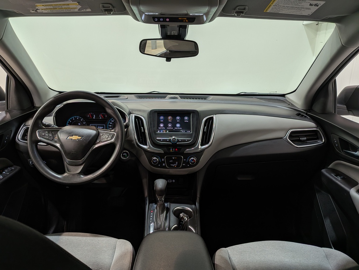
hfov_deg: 71.6
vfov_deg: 56.8
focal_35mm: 24
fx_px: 249
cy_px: 135
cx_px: 180
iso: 28
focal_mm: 4.53
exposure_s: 1/131
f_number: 1.7
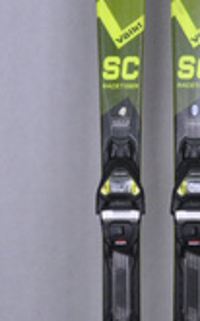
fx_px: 911
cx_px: 152
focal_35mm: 104
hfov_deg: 12.5
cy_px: 218
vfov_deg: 19.9
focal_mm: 25
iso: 3200
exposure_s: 1/125
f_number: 9.5
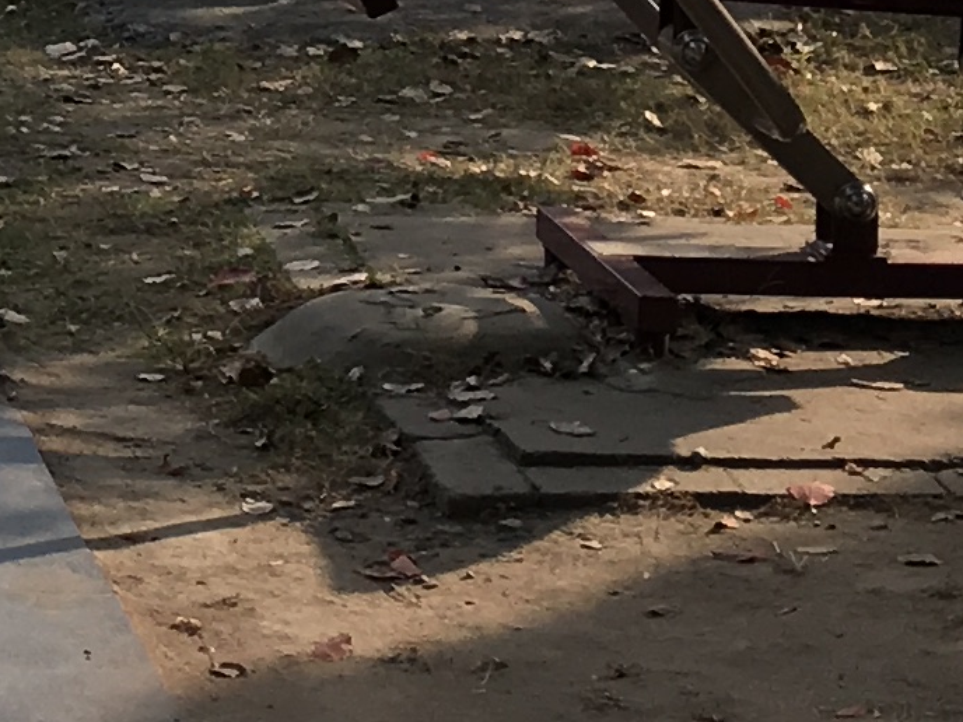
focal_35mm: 170
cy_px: -542
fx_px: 4729
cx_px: -1123
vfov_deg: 8.4
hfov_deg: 10.4
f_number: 2.2
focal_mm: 4.15
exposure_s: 1/693
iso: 25
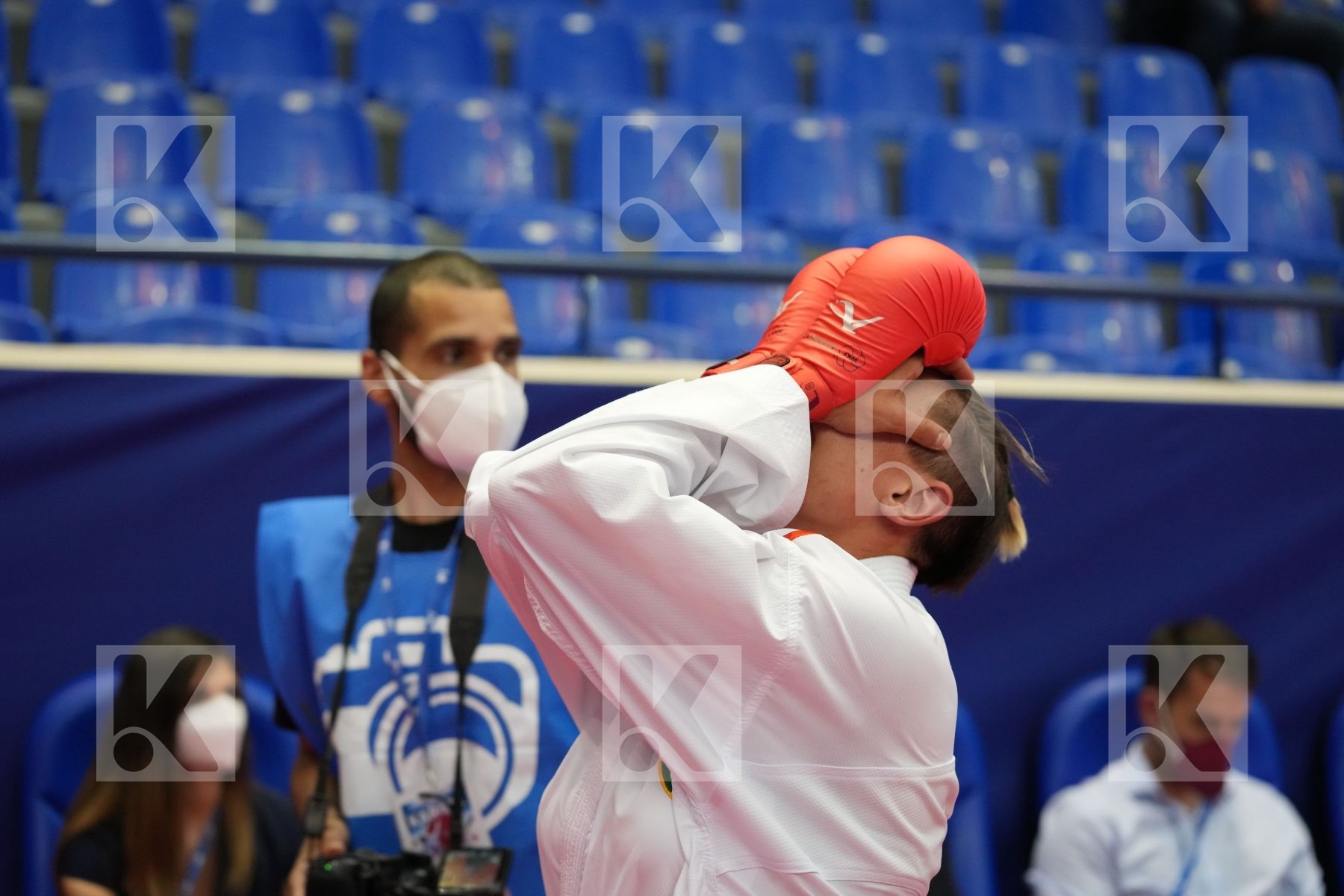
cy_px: 448
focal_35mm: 70
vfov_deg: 19.5
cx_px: 672
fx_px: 2613
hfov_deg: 28.8
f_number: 3.2
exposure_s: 1/1000
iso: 4000
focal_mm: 70
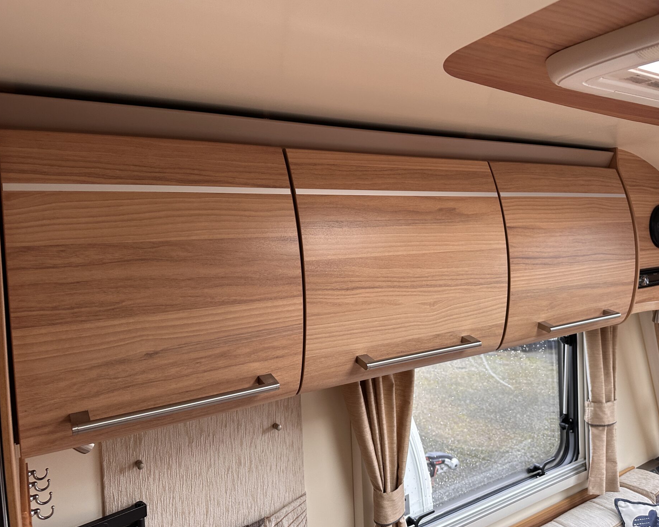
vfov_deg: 54.9
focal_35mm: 26
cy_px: 263
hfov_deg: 65.9
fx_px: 507
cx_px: 356
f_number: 1.78
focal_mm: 6.86
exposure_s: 1/121
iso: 200
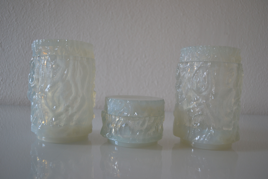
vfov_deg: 40.0
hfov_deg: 57.2
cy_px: 90
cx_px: 134
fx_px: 246
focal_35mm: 33
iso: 400
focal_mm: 22
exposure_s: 1/50
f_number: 3.8
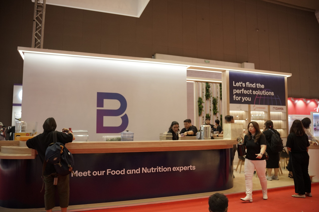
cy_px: 106
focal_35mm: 28
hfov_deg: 65.5
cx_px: 160
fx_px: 248
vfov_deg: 46.4
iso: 800
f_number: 2.8
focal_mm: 28
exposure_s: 1/160
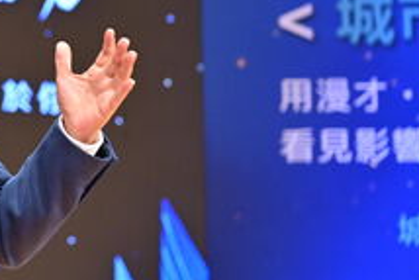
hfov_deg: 6.3
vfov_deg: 4.3
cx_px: -131
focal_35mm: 322
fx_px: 3750
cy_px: 16
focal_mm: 115
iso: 1000
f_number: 4
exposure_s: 1/125
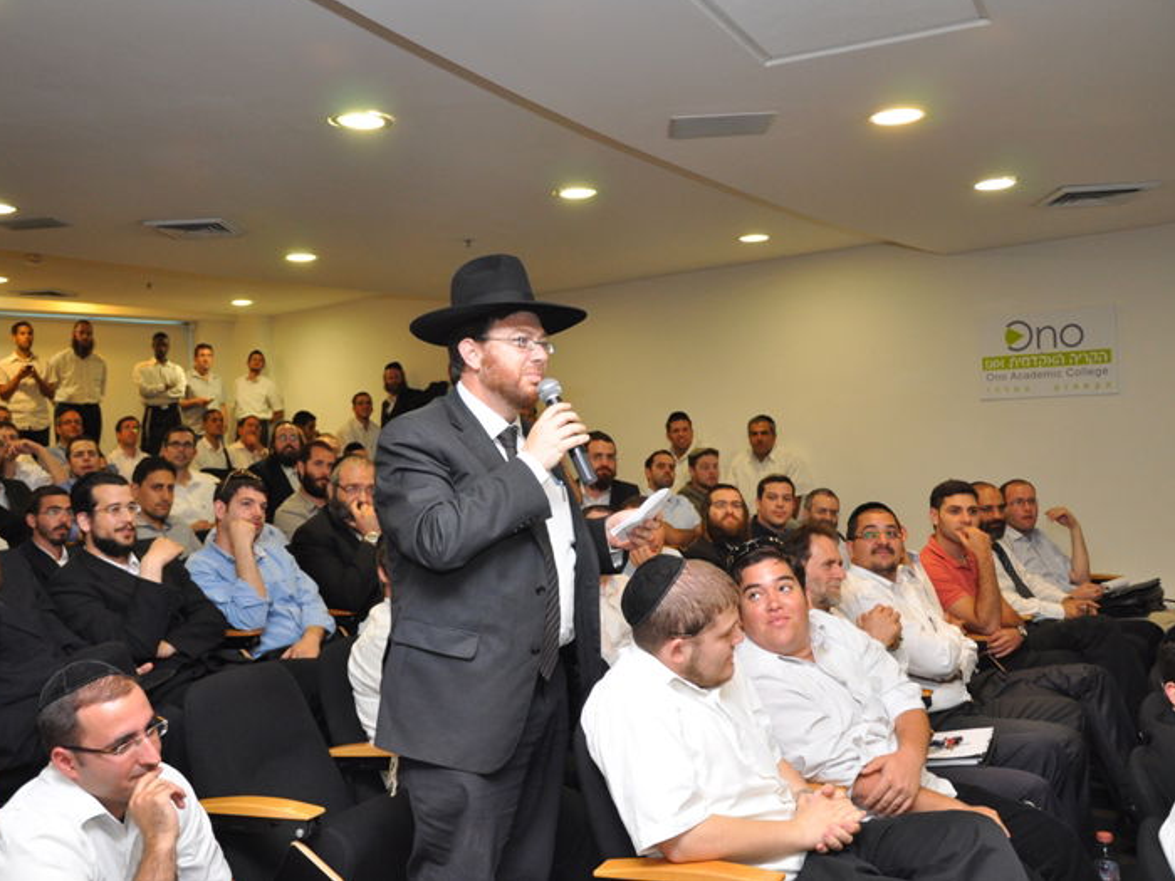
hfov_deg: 53.1
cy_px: 437
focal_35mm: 35
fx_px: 1173
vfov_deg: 41.2
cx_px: 517
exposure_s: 1/60
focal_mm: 21
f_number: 4
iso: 720
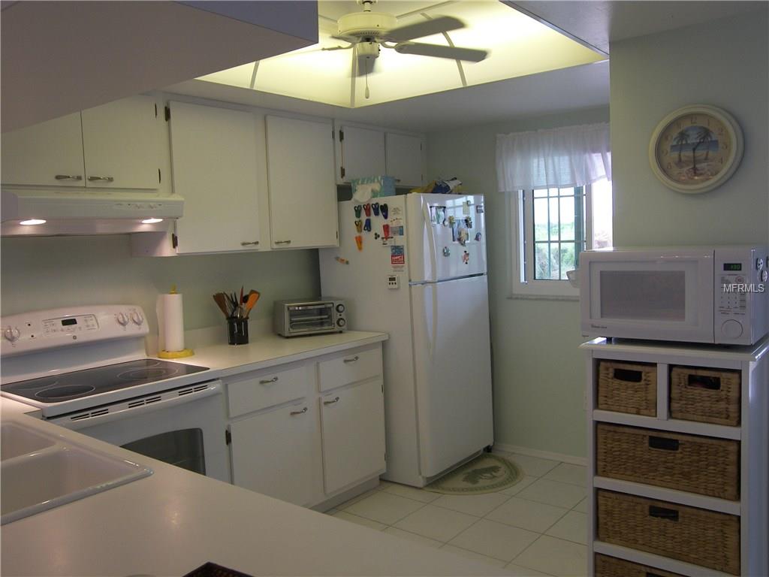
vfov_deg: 46.8
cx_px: 384
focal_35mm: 30
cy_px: 288
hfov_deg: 60.0
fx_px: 666
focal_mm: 6.4
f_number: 3.2
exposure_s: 1/80
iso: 100
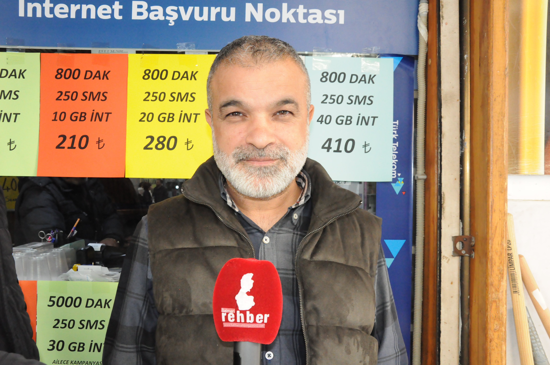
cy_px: 182
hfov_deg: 57.3
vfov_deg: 39.9
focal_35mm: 33
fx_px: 504
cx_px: 275
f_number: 8
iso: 3200
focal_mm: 22
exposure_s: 1/200
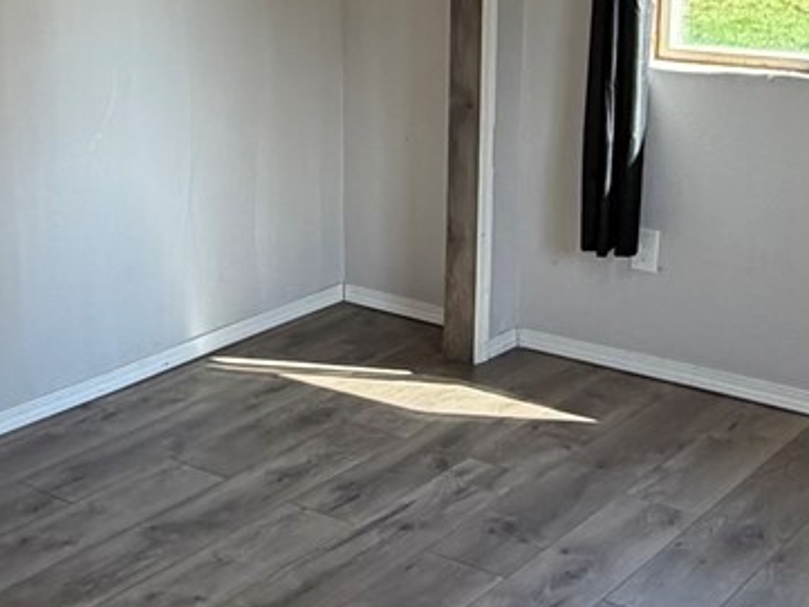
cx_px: 262
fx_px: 1449
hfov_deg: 30.9
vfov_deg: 23.4
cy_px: 159
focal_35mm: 62
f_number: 2.2
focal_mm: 2.22
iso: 100
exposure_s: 1/121
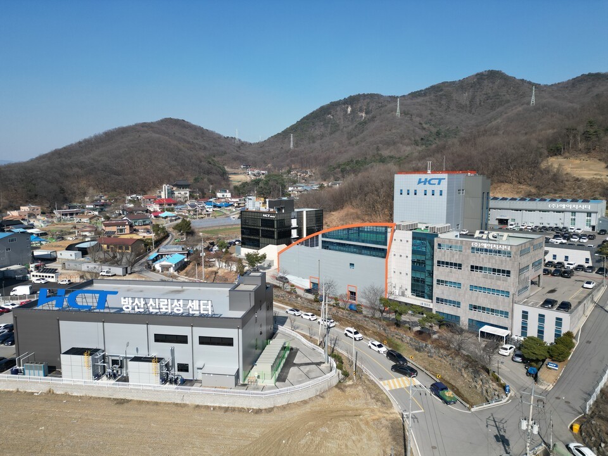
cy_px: 228
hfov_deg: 71.6
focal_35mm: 24
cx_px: 304
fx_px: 422
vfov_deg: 56.8
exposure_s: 1/3000
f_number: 1.7
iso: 110
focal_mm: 6.72
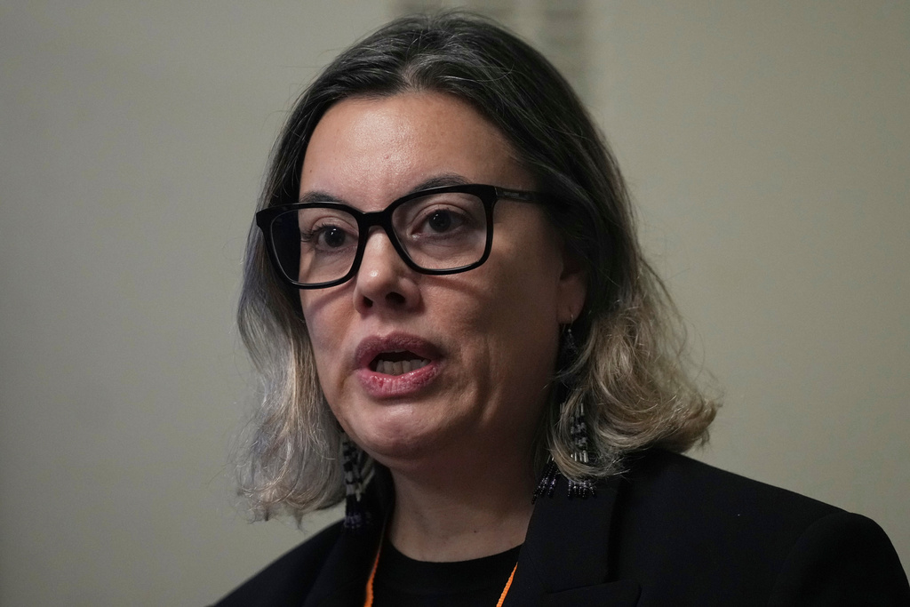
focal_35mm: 270
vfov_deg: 5.1
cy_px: 304
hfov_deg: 7.6
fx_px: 6825
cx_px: 455
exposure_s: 1/200
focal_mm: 180
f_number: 2.8
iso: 3200
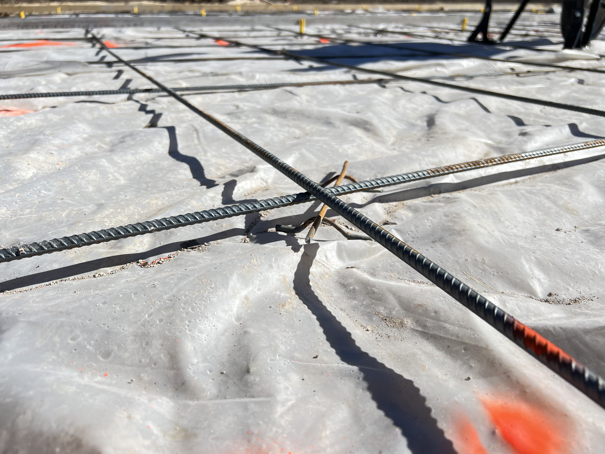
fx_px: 454
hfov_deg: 67.3
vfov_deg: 53.1
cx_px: 302
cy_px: 227
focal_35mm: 26
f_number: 1.5
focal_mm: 5.7
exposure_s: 1/3704
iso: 50
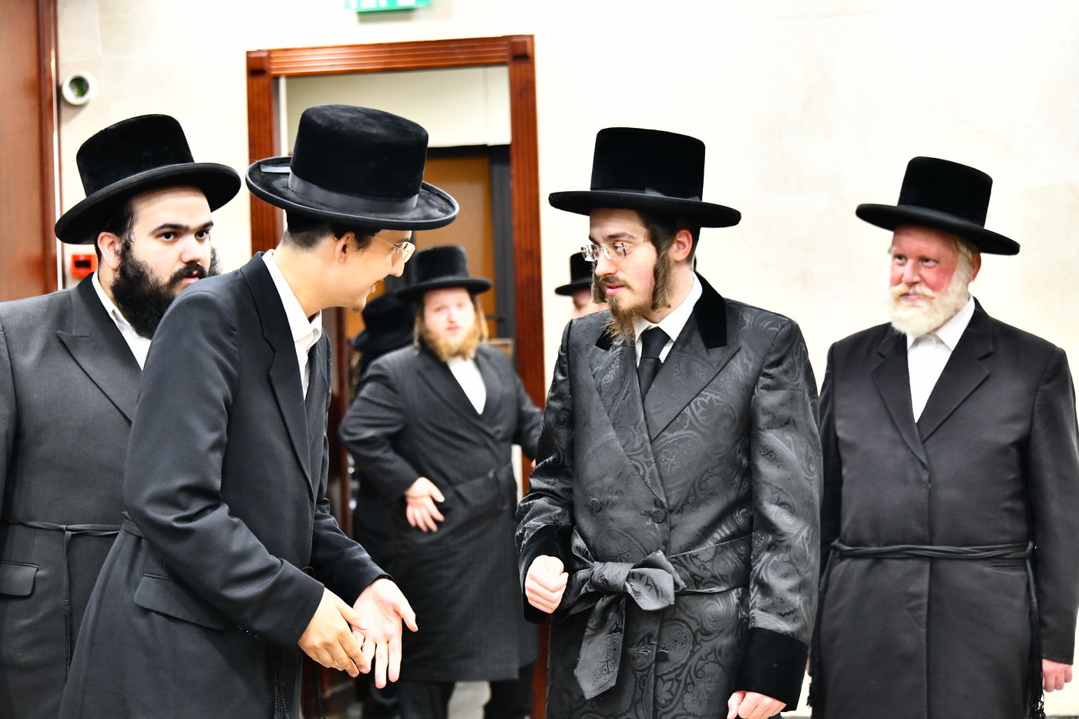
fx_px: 2937
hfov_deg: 20.8
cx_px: 540
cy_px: 360
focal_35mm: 98
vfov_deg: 14.0
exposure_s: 1/80
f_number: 5.6
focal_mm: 98
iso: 4000
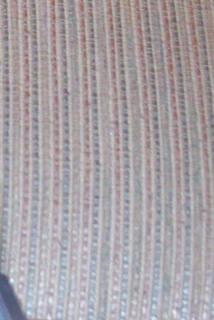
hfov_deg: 8.8
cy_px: 168
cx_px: -166
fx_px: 1328
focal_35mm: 149
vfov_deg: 13.8
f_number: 2.7
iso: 200
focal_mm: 6
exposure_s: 1/64
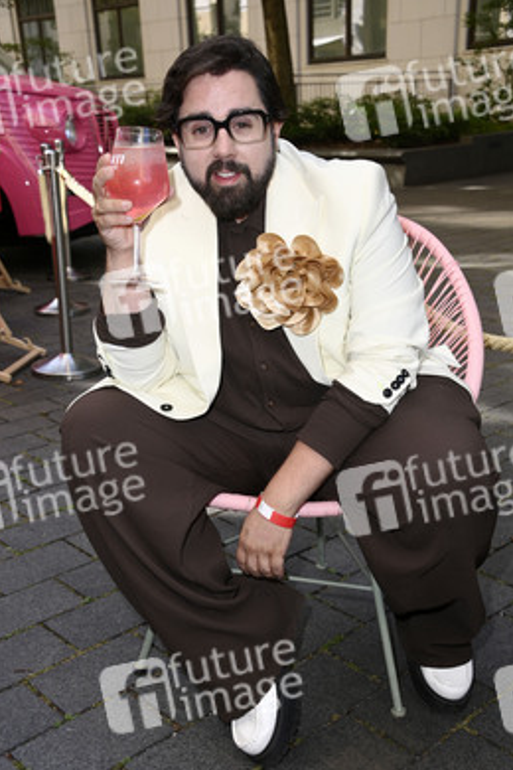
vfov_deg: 45.4
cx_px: 258
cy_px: 391
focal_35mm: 43
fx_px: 919
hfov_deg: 31.2
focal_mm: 42
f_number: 5.6
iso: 320
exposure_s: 1/250
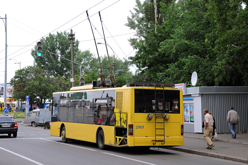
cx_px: 124
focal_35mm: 72
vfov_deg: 18.9
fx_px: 495
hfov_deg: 28.1
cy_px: 82
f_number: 7.1
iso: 320
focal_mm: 48
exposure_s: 1/320
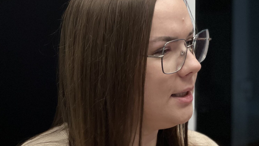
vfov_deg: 8.4
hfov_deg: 14.8
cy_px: 111
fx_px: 996
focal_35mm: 145
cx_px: 145
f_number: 2.8
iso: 250
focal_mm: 9
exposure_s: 1/103
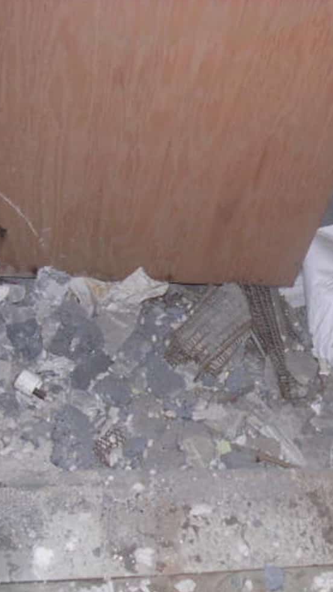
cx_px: 324
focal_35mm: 56
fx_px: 880
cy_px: 297
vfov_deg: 37.2
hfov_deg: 20.8
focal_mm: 5.8
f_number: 2.8
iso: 126
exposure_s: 1/60.1
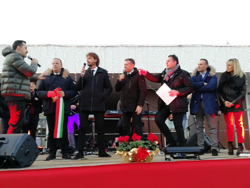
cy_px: 94
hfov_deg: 51.4
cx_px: 125
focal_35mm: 36
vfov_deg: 39.7
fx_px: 260
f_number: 2.2
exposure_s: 1/40
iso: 80
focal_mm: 3.21
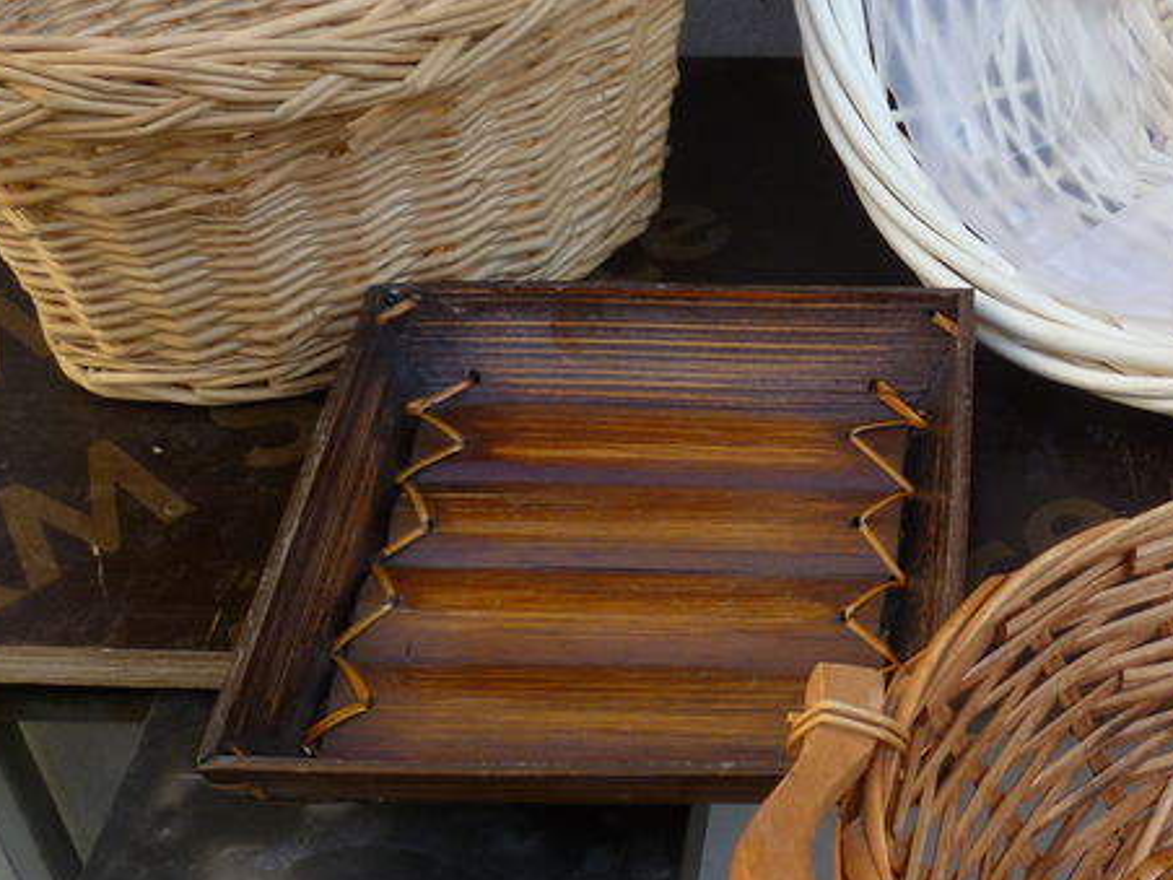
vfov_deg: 23.6
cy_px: 306
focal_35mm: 62
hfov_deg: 29.9
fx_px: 2101
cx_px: 1054
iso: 80
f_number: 3.3
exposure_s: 1/125
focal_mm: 5
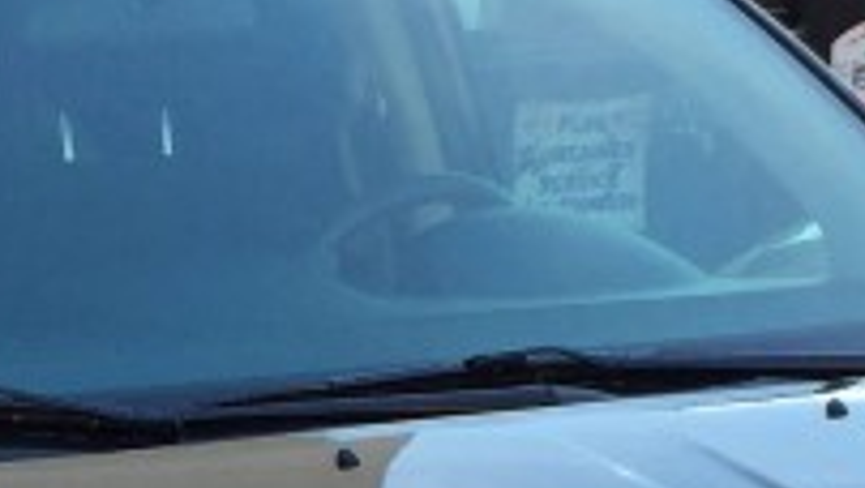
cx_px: 150
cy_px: 818
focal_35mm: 160
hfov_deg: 13.4
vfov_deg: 7.4
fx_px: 3673
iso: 32
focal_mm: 4.15
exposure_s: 1/244
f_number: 2.2
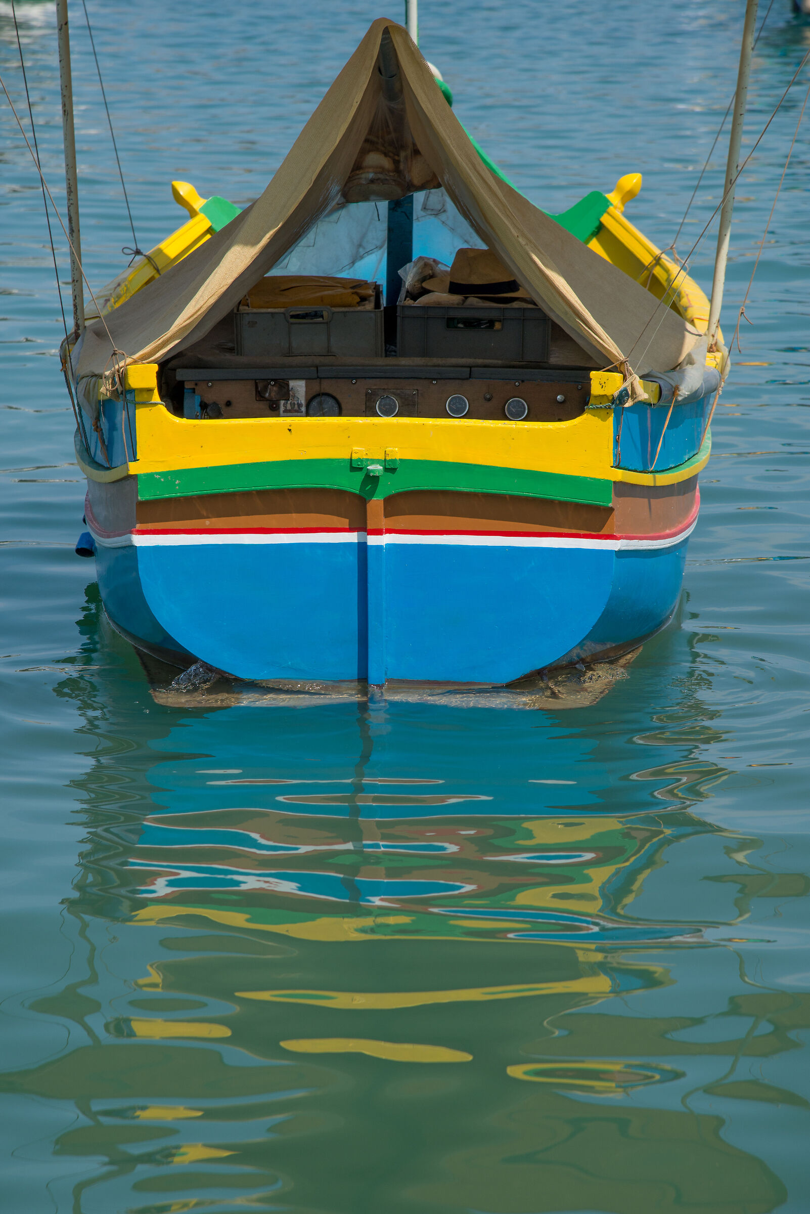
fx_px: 4046
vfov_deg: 17.1
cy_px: 607
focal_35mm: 120
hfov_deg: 11.4
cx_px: 405
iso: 200
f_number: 8
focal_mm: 120
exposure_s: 1/800
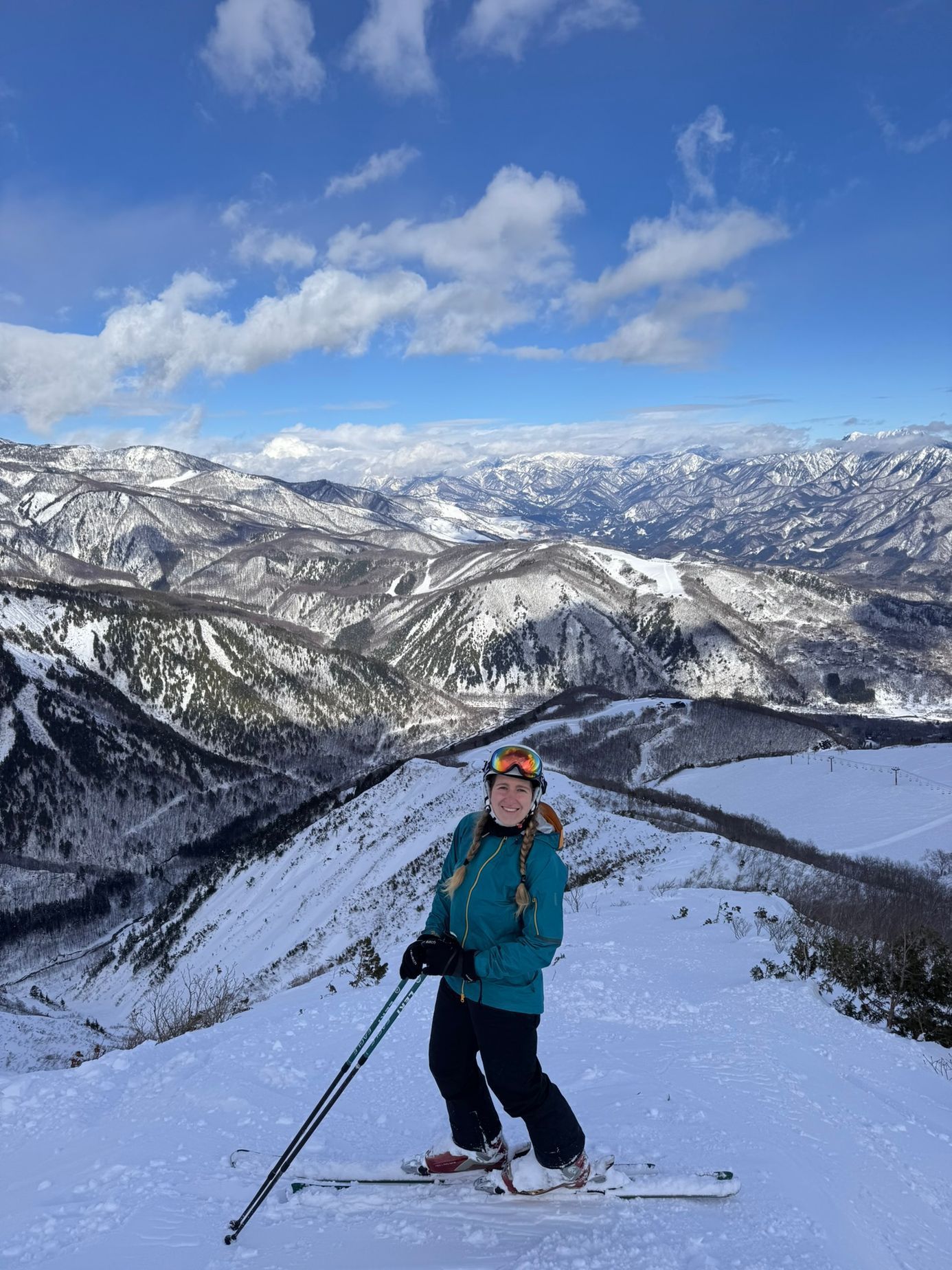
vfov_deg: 71.6
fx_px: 880
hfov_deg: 56.8
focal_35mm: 24
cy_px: 635
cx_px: 476
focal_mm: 6.76
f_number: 1.78
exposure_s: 1/9009
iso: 80
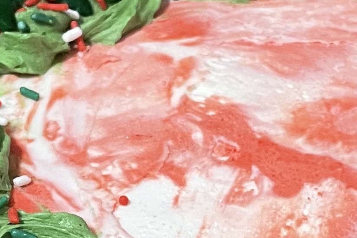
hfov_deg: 15.3
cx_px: 316
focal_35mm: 133
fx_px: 1319
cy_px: 263
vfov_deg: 10.2
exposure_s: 1/60
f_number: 1.6
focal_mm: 4.2
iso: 250
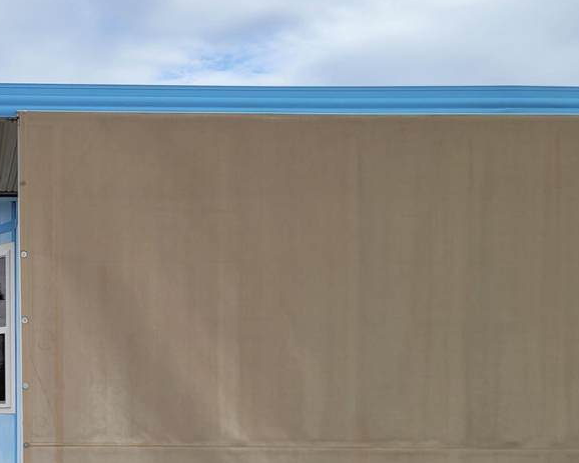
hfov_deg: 32.3
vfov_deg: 27.3
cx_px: 17
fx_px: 926
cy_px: 395
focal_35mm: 54
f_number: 1.8
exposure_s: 1/590
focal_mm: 7
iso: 20
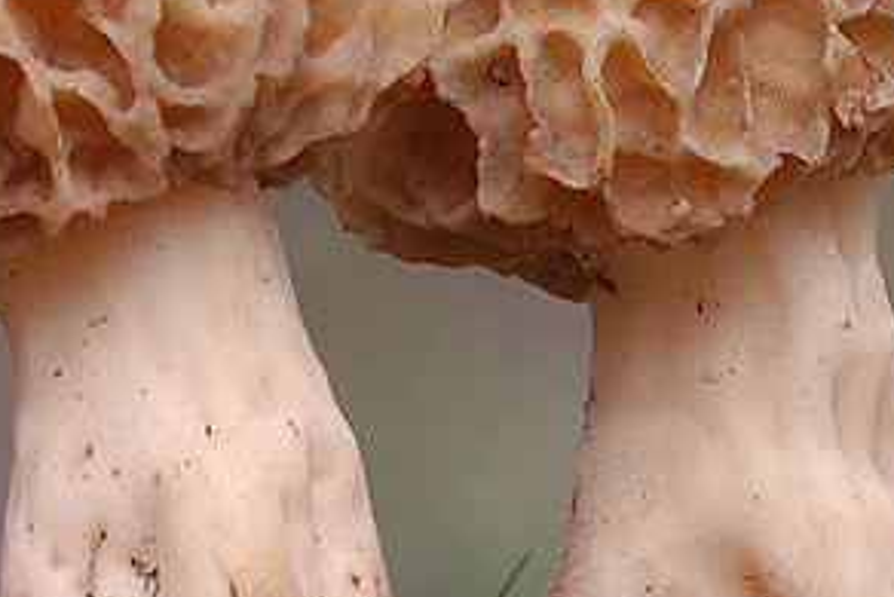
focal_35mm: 1539
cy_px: 58
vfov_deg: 0.9
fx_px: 38236
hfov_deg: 1.3
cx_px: -162
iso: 200
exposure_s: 1/50
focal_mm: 250
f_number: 5
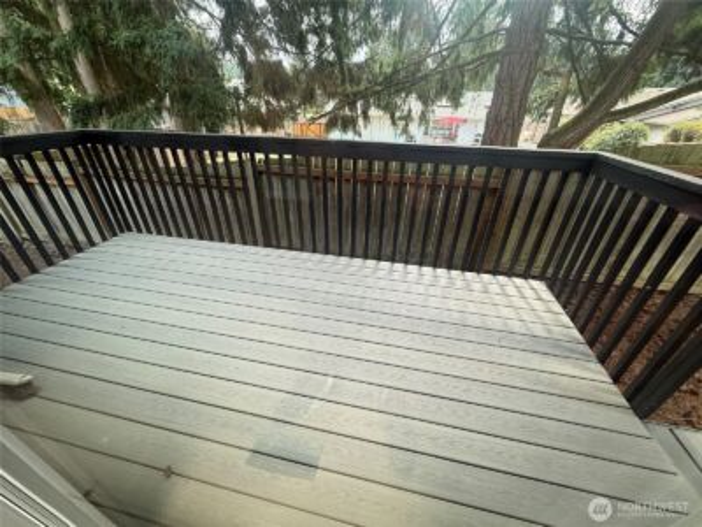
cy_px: 264
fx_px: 284
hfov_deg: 102.1
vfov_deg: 85.7
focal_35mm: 14
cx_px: 351
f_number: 2.2
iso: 80
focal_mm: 2.22
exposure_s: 1/120
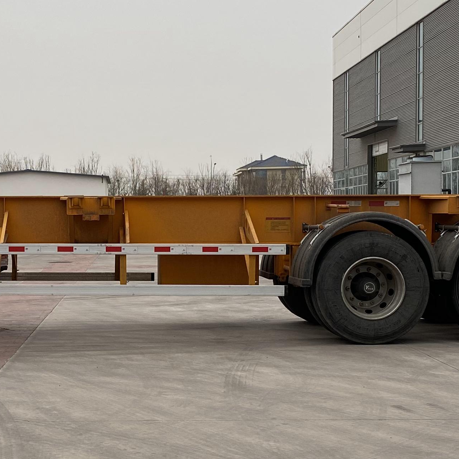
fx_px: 1080
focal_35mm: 72
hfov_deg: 23.7
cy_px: 299
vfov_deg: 23.9
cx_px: 104
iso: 32
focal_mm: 4.25
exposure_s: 1/122
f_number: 1.8
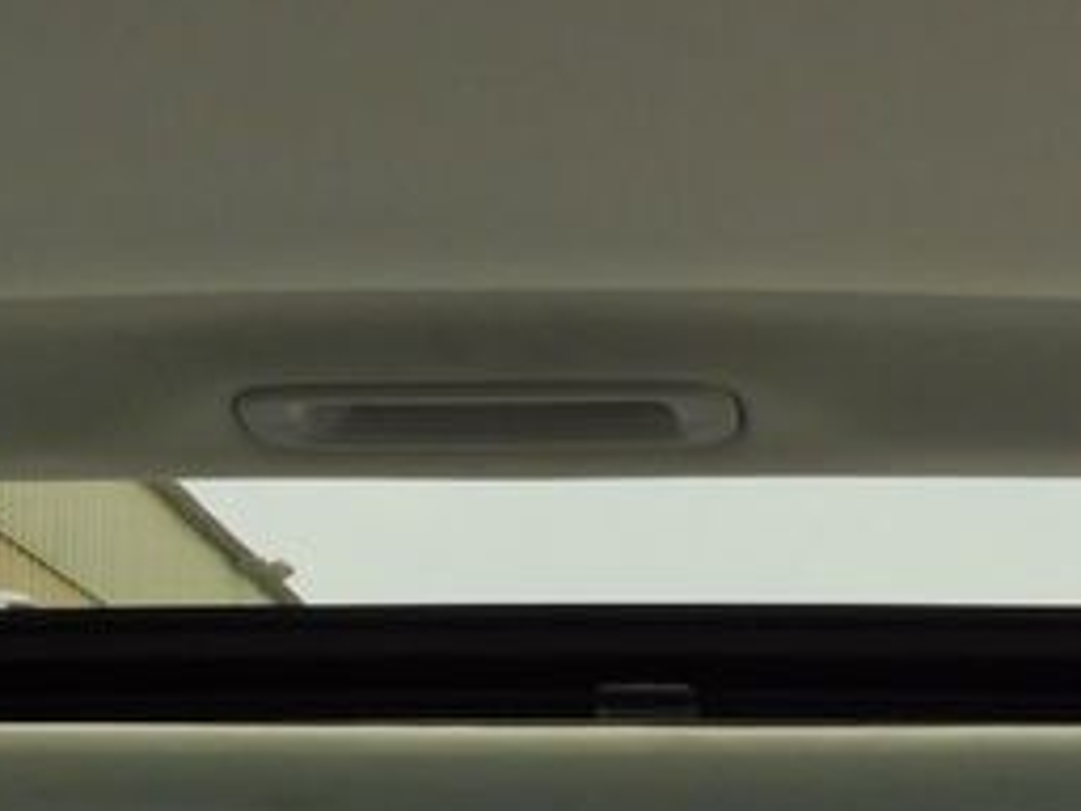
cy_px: 769
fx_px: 3123
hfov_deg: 19.6
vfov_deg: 14.6
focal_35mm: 100
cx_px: 621
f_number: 3.8
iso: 125
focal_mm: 7.2
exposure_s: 1/60
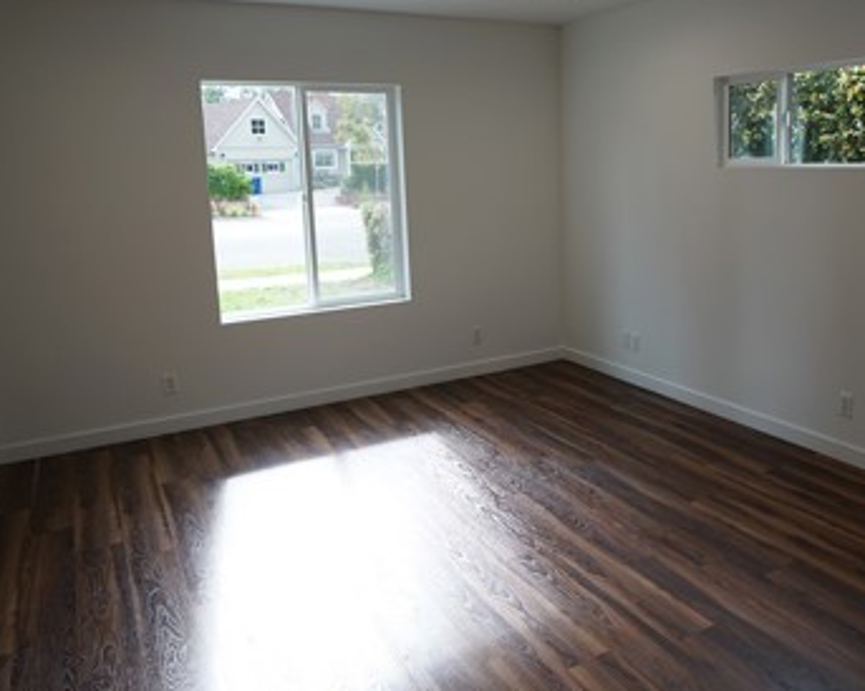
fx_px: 716
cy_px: 277
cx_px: 530
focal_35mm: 28
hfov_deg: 61.6
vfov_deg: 51.2
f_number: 3.2
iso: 100
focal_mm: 16
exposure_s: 1/60
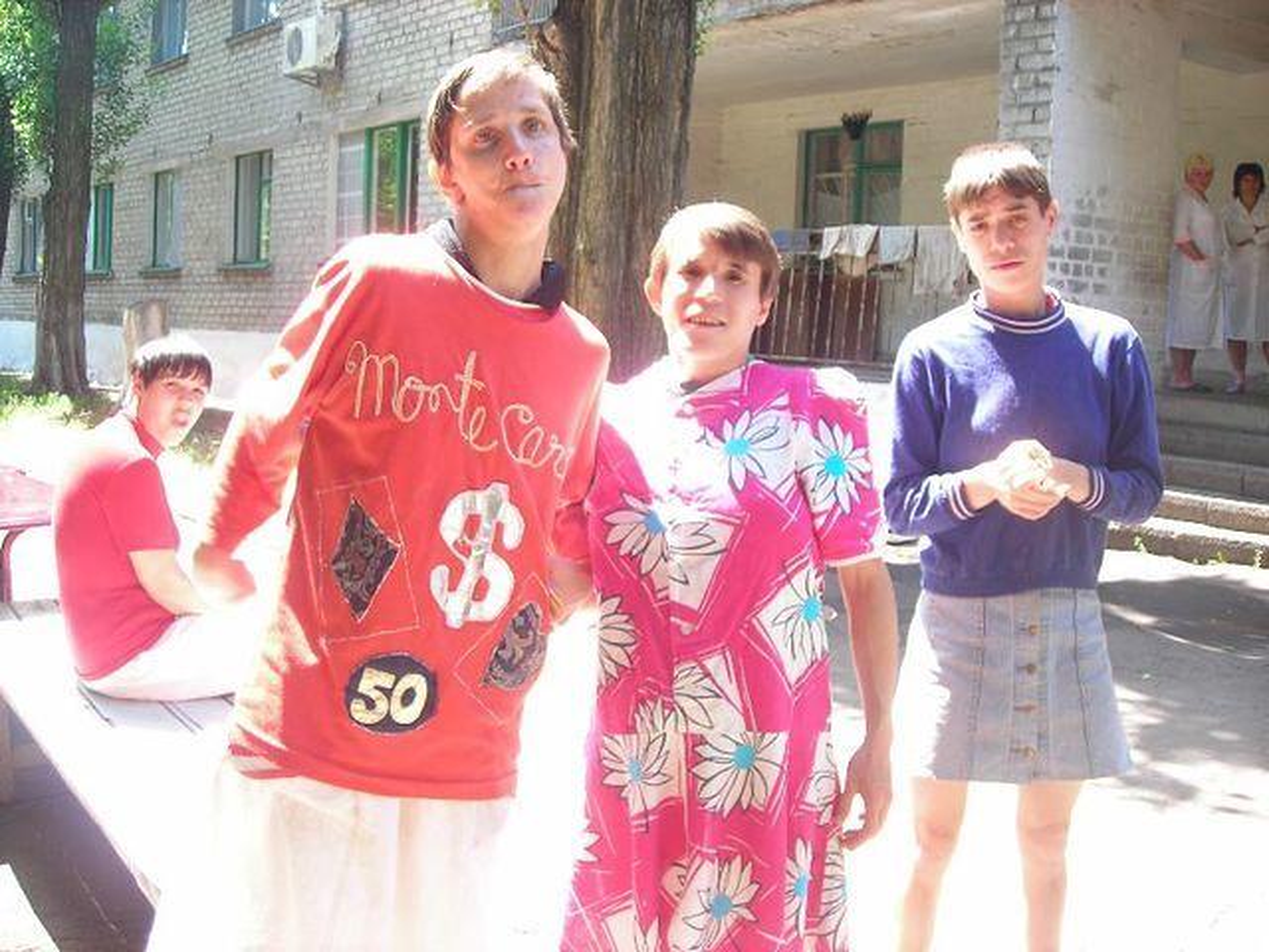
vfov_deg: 37.7
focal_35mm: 38
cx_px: 634
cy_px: 476
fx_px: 1393
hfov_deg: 49.0
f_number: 3.2
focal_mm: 6.3
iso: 50
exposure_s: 1/32
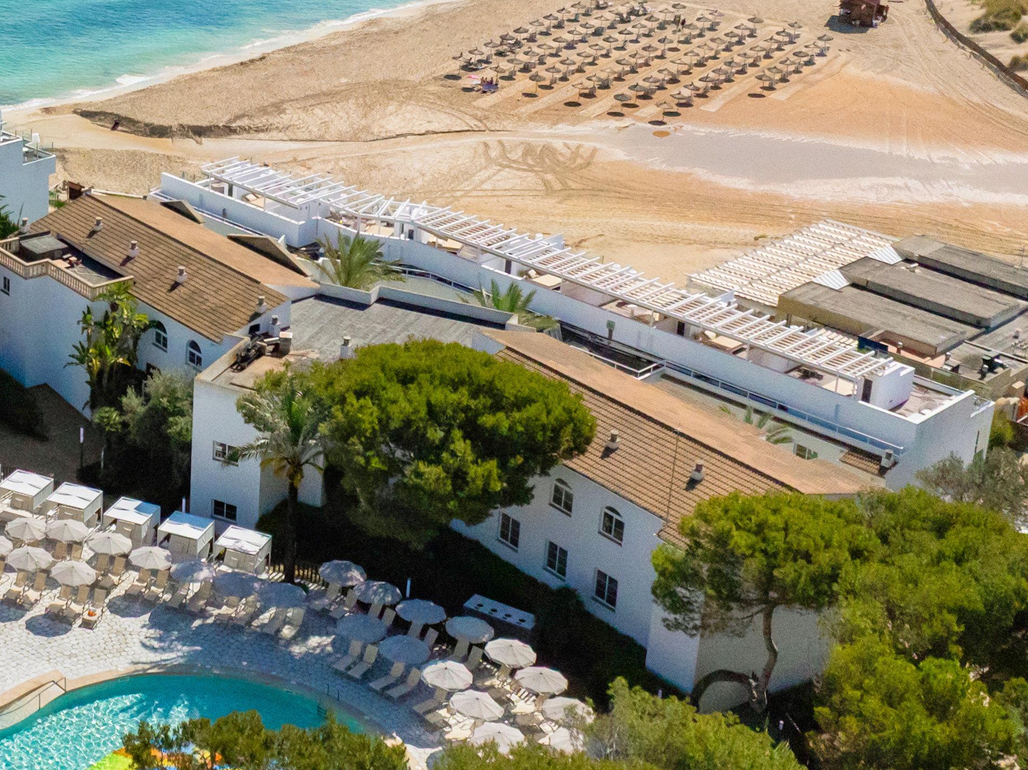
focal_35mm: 66
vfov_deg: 22.0
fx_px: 1959
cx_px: 29
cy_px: 179
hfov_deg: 27.9
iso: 400
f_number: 2.8
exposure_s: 1/320
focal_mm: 12.29
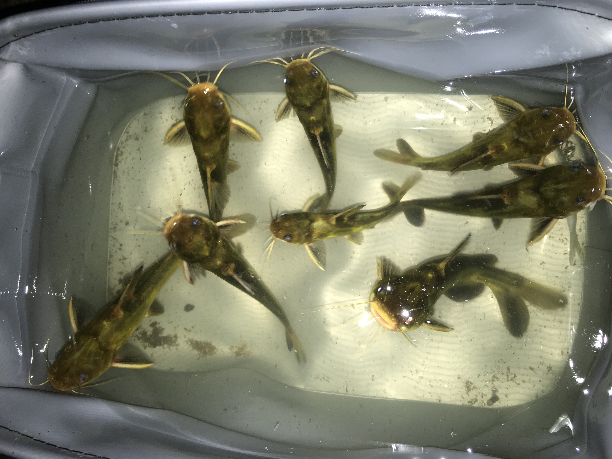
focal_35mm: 29
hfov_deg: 61.7
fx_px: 513
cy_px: 230
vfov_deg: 48.2
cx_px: 306
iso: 40
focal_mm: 4.15
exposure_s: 1/17
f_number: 2.2
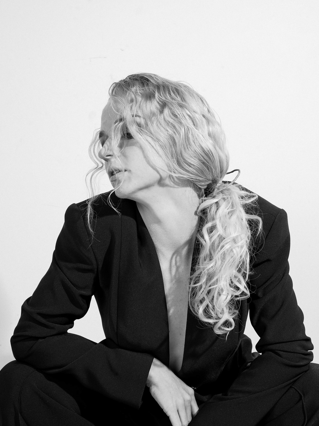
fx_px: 676
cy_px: 225
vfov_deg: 34.9
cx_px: 158
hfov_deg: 26.6
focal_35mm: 55
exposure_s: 1/160
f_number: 11
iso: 100
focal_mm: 50
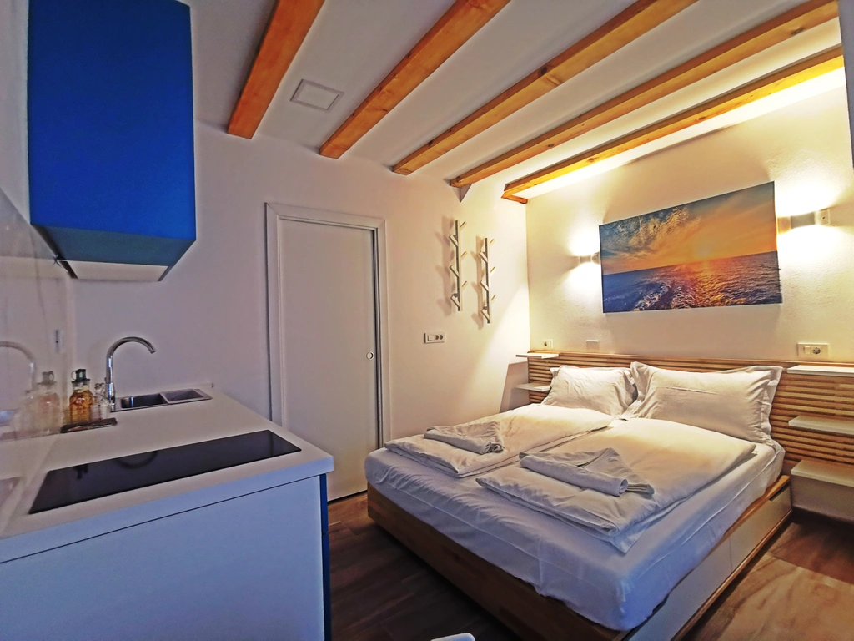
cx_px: 427
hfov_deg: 94.5
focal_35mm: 16
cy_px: 320
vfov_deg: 78.1
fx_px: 395
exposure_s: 1/33.3
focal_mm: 2.35
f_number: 2.2
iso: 640
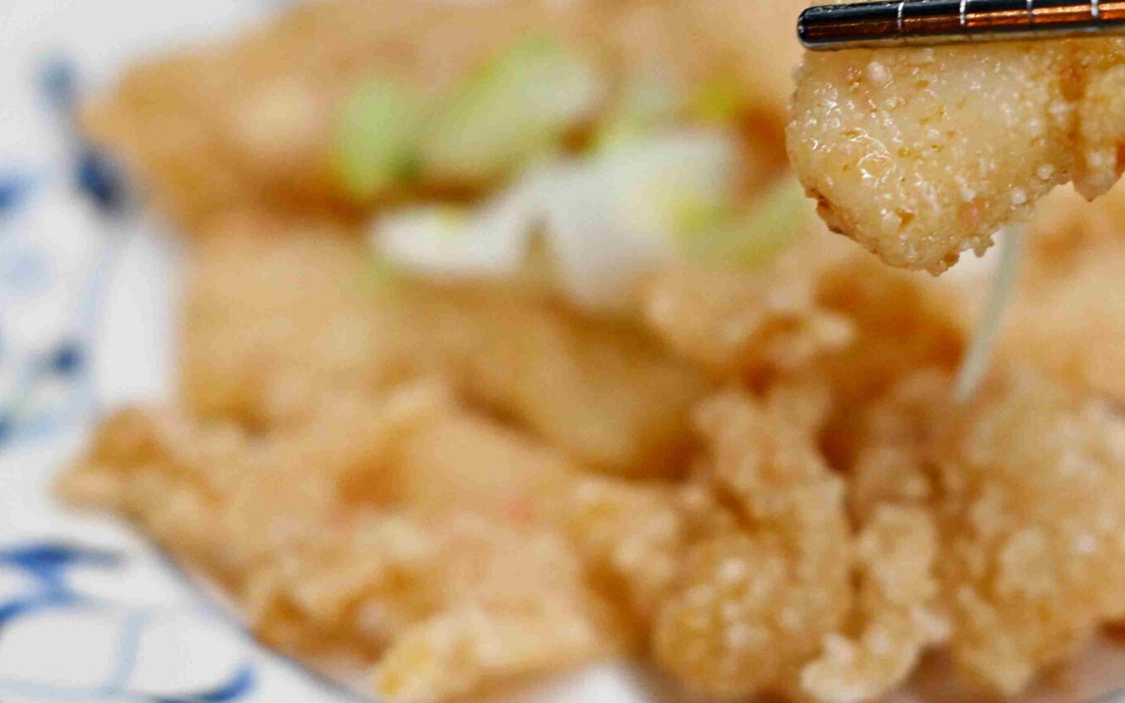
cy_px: 90
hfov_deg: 14.5
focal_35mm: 143
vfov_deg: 9.1
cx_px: 897
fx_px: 4384
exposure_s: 1/160
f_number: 2.5
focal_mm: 50
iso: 640
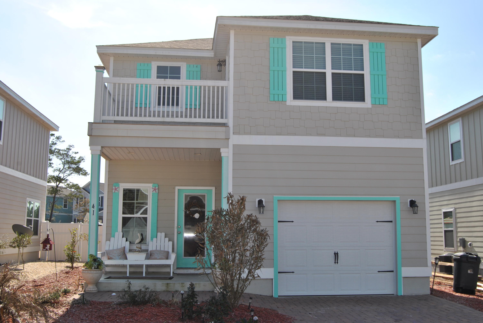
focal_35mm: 39
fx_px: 524
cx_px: 242
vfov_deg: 34.3
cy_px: 162
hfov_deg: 49.5
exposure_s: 1/200
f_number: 10
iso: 100
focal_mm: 26
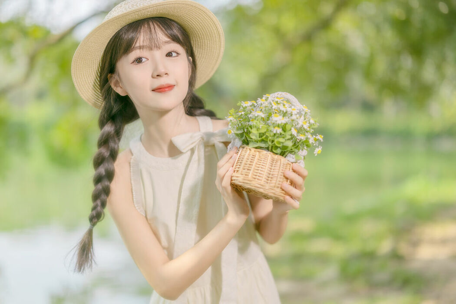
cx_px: 228
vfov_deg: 27.5
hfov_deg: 40.3
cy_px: 152
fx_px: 621
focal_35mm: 49
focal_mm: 50
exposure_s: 1/3200
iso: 100
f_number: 1.2
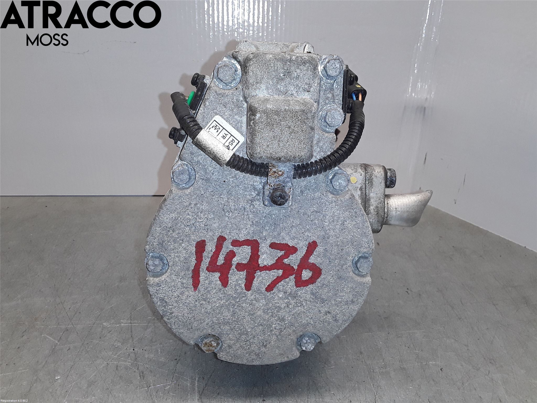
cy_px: 202
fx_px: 434
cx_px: 268
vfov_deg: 49.7
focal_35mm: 28
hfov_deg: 63.4
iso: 40
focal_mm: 2.91
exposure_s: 1/100
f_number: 1.9
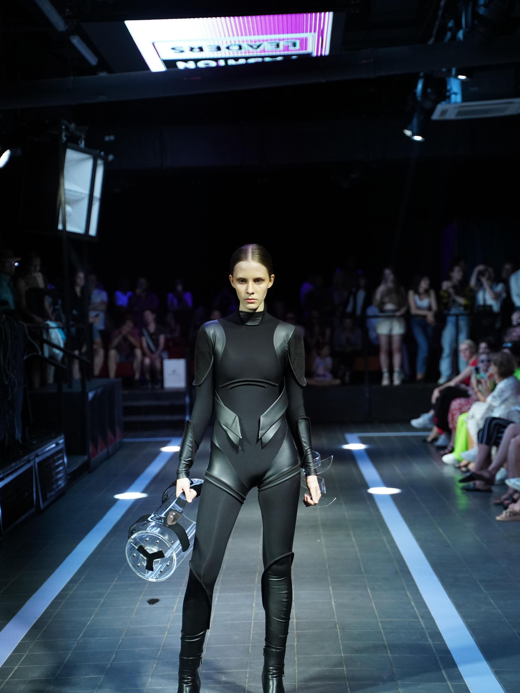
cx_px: 260
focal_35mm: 62
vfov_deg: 31.2
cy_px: 379
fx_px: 1242
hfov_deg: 23.7
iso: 2500
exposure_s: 1/1000
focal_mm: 57
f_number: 2.8
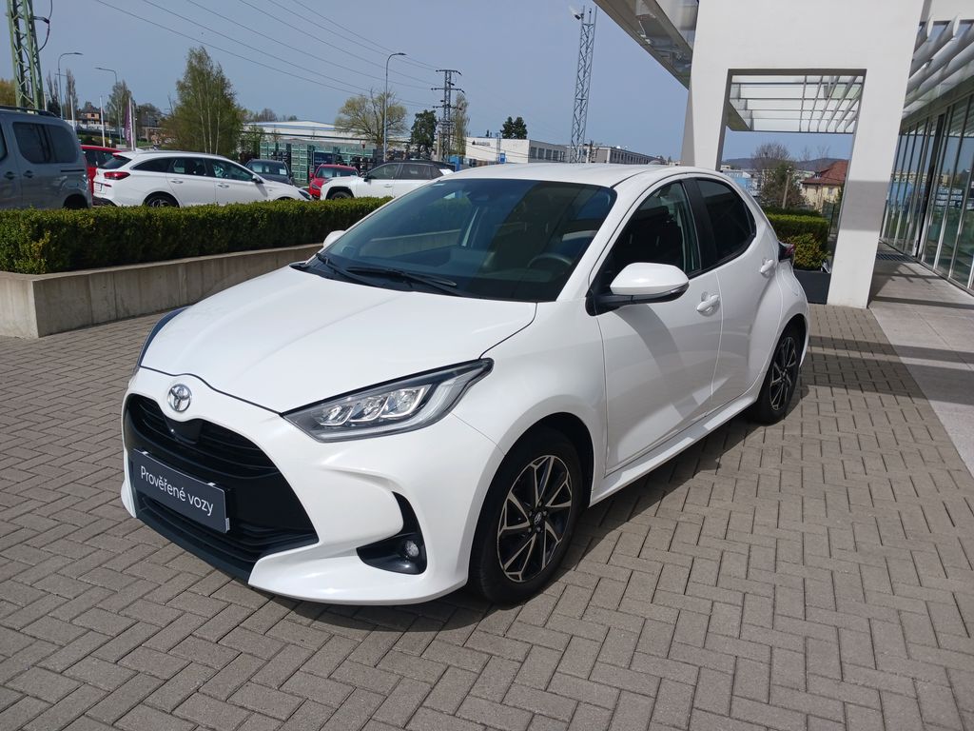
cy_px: 366
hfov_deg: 65.3
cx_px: 487
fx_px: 760
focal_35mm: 27
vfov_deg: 51.4
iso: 20
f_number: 1.8
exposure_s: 1/646
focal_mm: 4
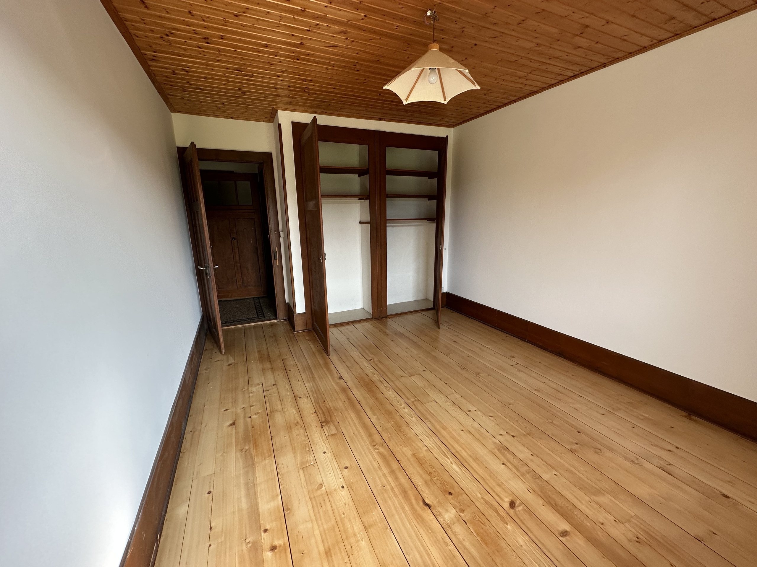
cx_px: 378
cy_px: 284
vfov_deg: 85.7
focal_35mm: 14
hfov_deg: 102.1
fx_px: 306
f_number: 2.2
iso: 100
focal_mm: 2.22
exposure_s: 1/99
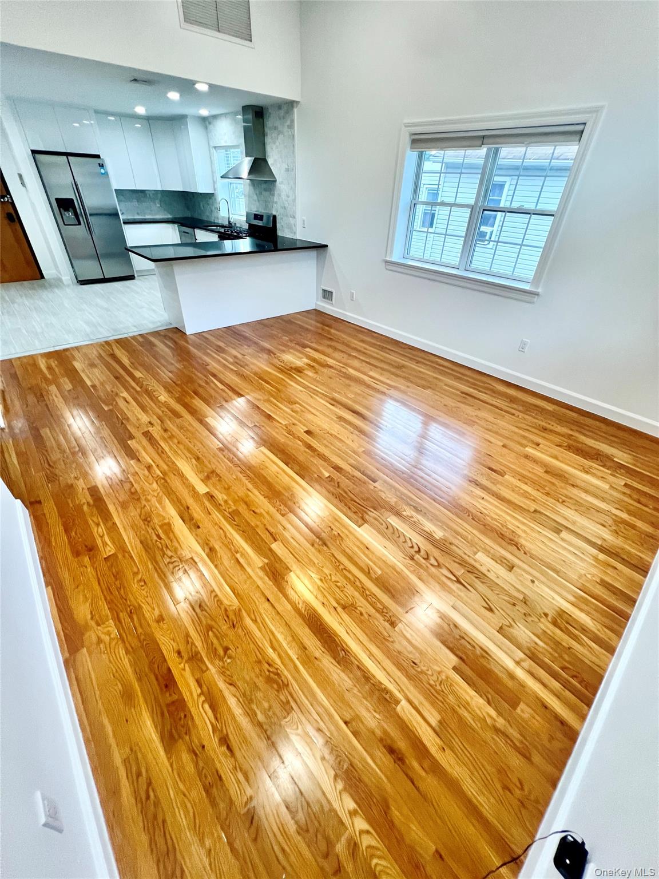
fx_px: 330
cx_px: 330
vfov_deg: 106.2
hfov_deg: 89.9
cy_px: 440
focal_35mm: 13
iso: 200
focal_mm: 1.57
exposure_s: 1/120
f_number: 1.8
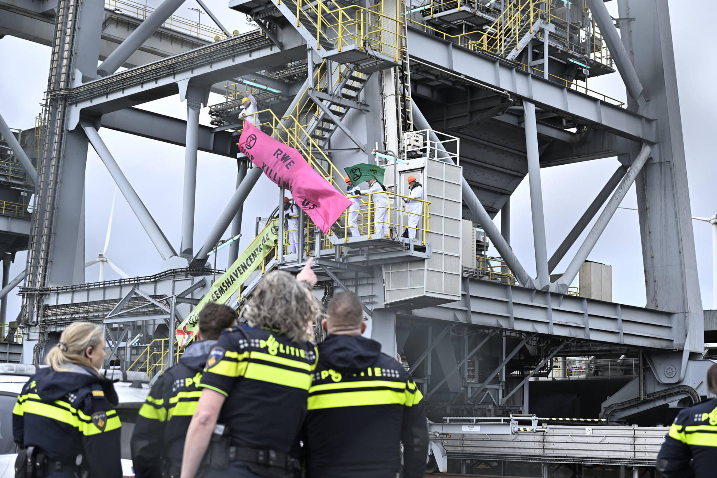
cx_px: 358
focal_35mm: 58
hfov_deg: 34.5
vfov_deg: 23.4
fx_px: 1155
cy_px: 239
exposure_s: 1/1250
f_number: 4
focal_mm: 58
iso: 280
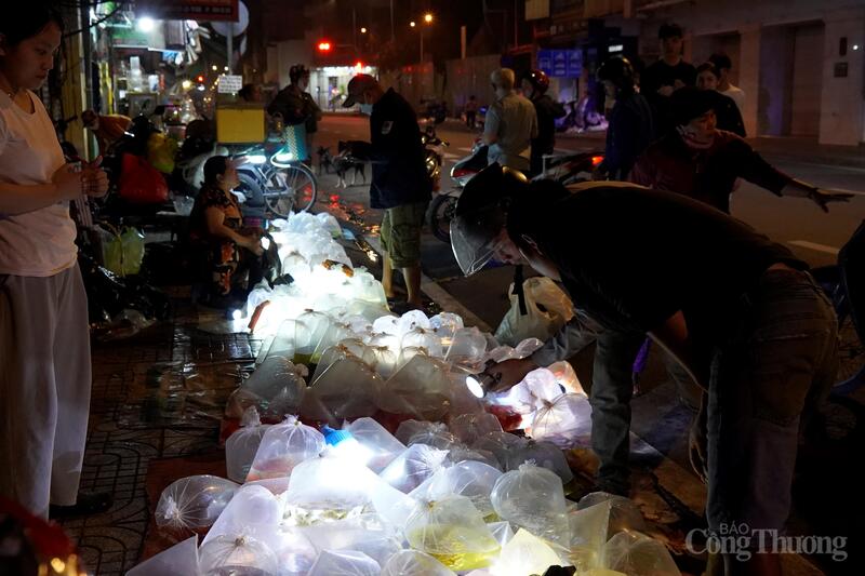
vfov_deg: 31.9
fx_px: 1009
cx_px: 432
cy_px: 288
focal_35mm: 42
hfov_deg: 46.4
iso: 5000
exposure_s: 1/160
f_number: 4
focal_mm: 28
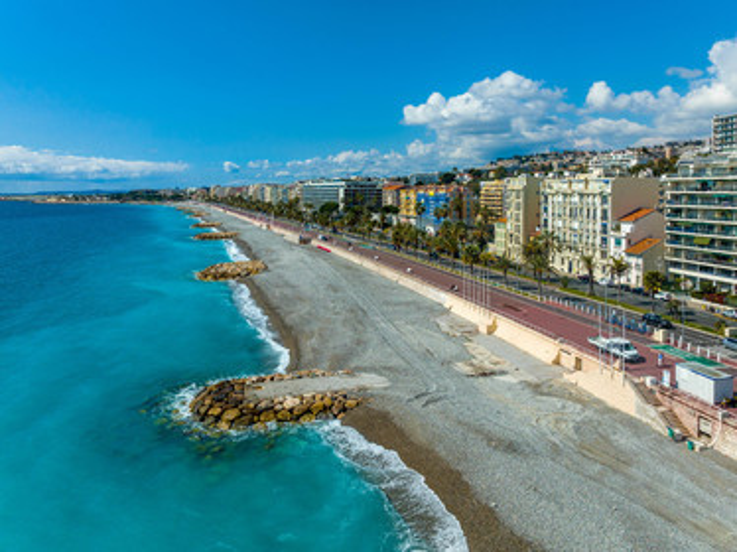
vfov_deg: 56.8
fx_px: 511
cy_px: 276
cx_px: 368
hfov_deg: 71.6
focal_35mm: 24
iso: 100
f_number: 6.3
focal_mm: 12.3
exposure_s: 1/1000
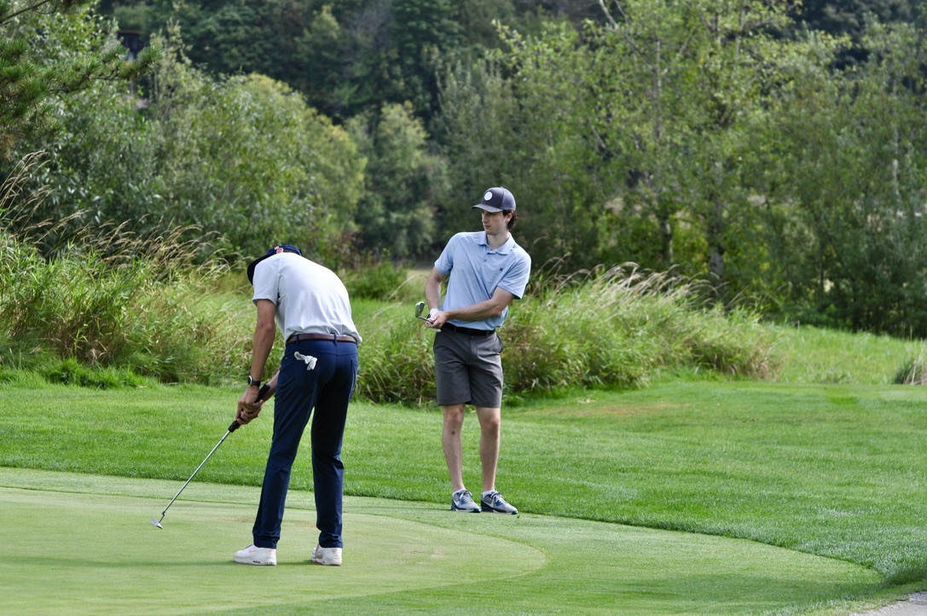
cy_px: 308
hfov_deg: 12.2
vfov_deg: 8.2
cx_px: 464
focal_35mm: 168
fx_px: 4321
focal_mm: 112
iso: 400
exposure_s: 1/1600
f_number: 5.6
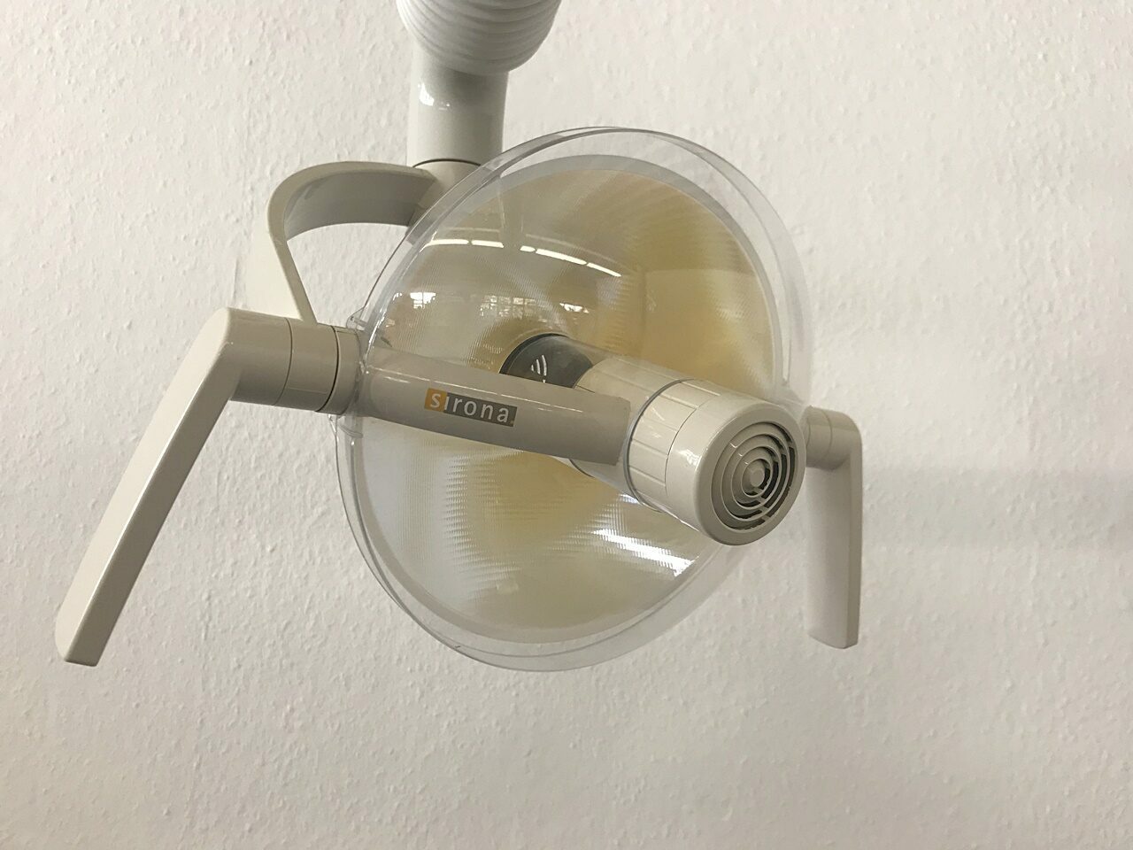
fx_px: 916
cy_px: 425
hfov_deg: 63.4
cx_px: 566
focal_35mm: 28
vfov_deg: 49.7
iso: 32
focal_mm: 3.99
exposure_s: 1/100
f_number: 1.8
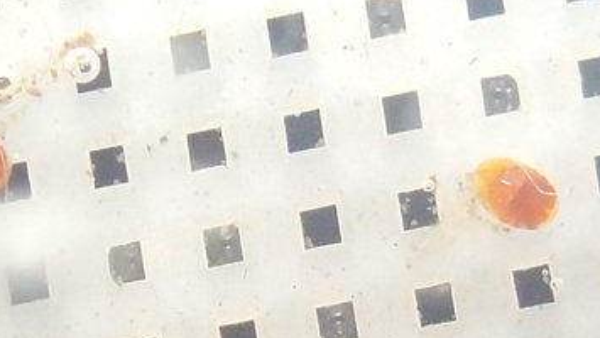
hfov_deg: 44.5
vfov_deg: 25.1
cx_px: 281
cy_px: 312
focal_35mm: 46
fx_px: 732
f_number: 3.3
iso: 200
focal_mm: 4.1
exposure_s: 1/30
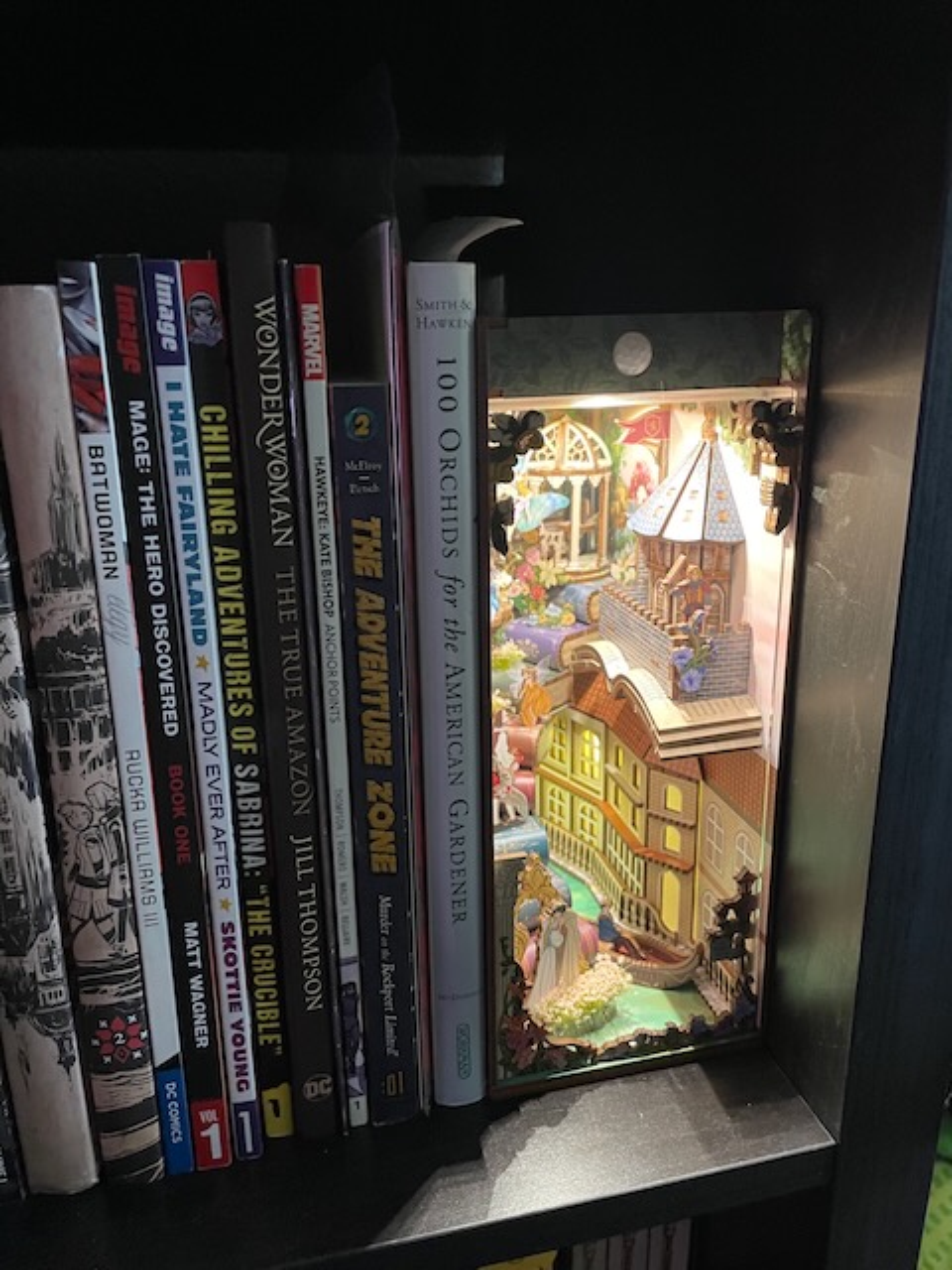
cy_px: 635
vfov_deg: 67.3
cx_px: 476
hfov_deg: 53.1
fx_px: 953
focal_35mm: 26
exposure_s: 1/41
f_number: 1.6
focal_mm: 4.2
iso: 500
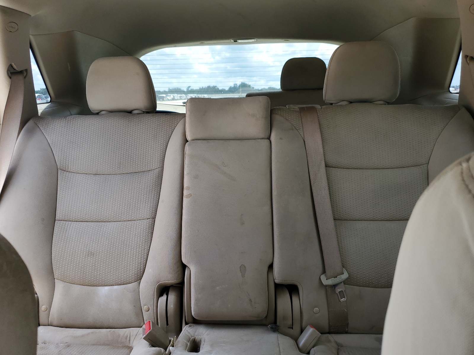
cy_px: 178
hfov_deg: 67.3
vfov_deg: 53.1
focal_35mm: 26
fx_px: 356
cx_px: 237
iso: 50
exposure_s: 1/370
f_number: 1.5
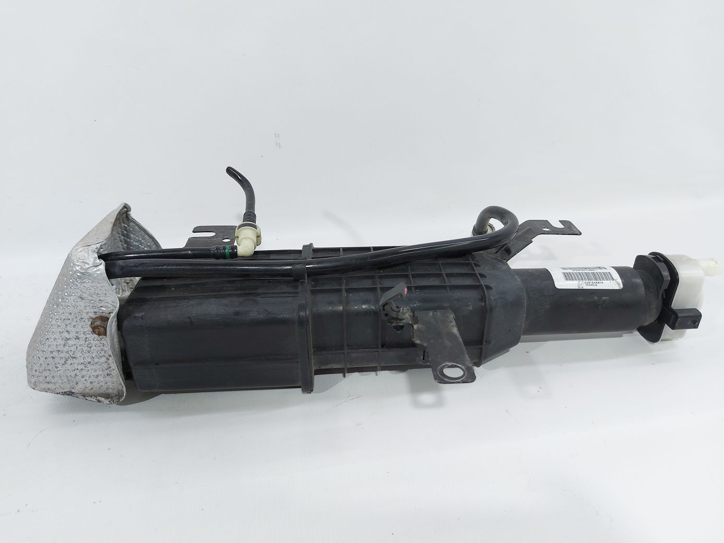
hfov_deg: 71.6
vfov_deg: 56.8
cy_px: 272
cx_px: 362
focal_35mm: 24
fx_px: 502
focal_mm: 5.23
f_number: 1.8
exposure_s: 1/50
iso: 50
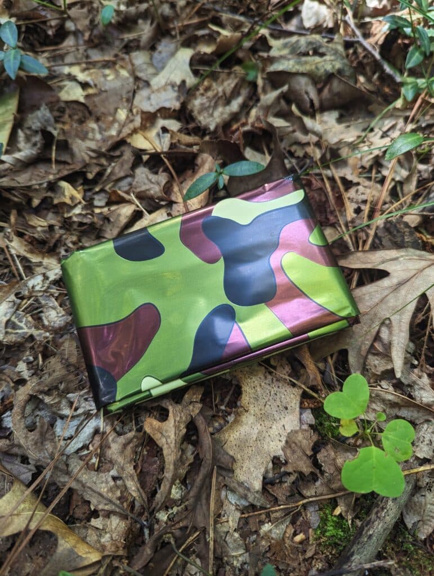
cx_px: 217
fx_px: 400
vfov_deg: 71.5
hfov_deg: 56.9
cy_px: 288
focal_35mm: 24
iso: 99
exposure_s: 1/71.9
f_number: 1.85
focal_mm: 6.81
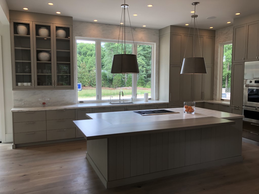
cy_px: 97
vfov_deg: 49.7
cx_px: 130
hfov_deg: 63.4
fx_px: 209
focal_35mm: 28
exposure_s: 1/120
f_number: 1.8
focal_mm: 3.99
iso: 64
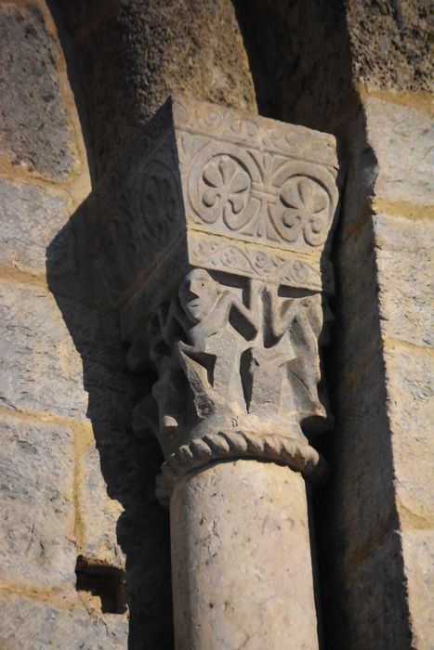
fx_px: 3253
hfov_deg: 7.6
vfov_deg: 11.4
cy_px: 325
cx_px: 217
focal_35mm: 180
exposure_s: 1/125
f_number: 4.8
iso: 12800
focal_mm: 120
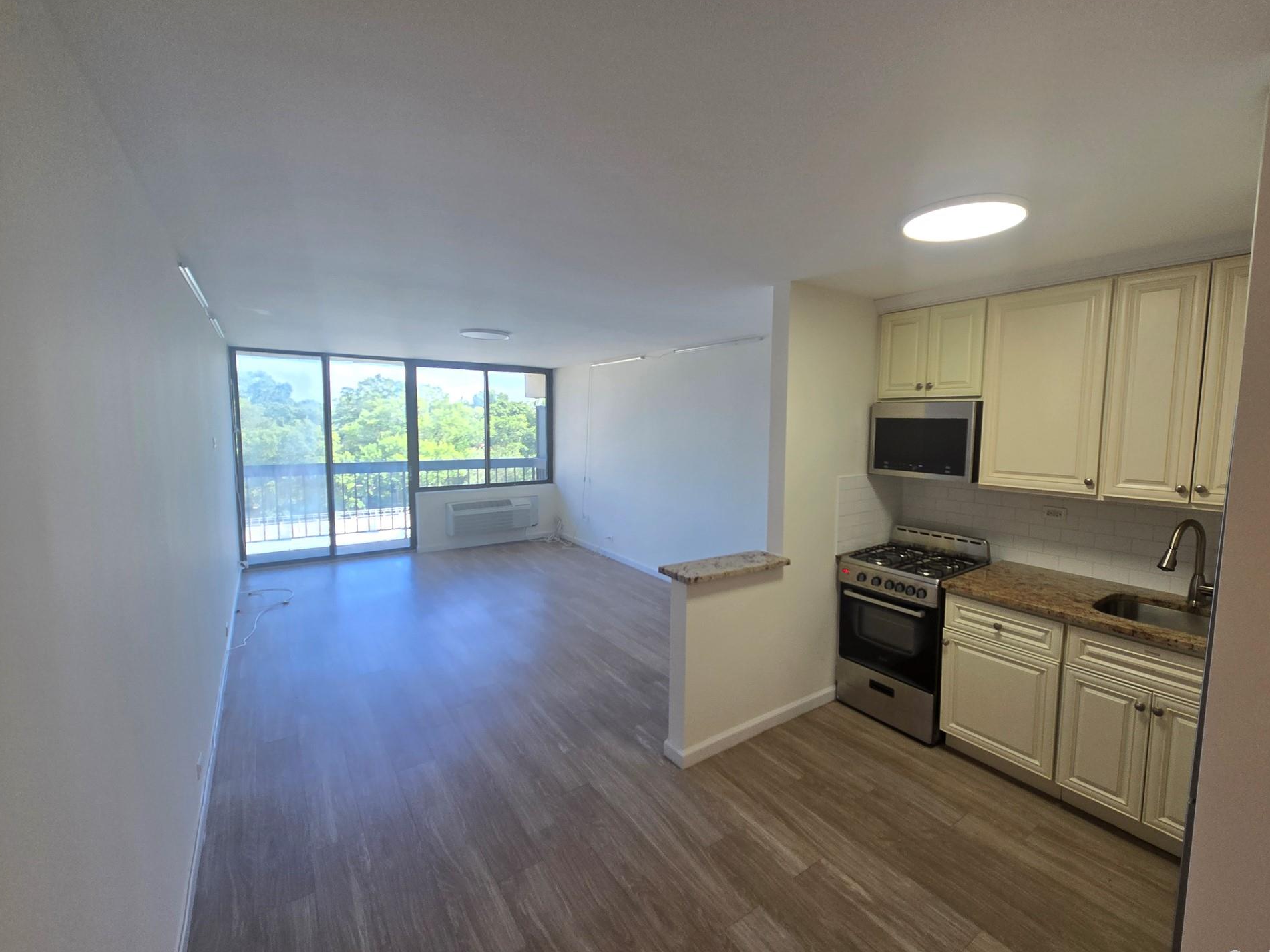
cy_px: 461
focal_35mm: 14
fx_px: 514
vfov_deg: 85.6
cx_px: 679
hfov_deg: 101.9
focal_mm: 2.2
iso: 64
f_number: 2.2
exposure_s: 1/120
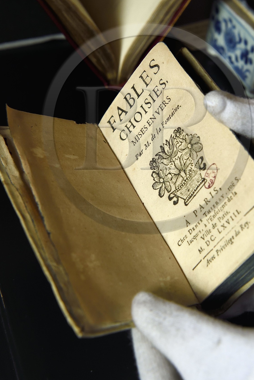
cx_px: 146
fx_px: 571
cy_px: 129
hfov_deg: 25.0
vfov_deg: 36.5
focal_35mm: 54
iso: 1600
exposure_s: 1/160
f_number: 6.3
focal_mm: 38
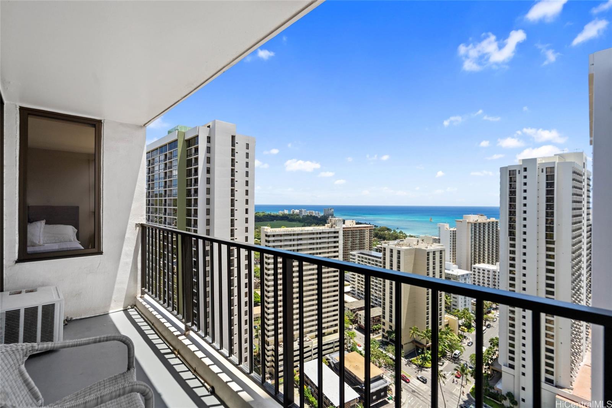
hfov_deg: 96.7
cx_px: 306
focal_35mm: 16
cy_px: 204
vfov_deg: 73.7
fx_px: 272
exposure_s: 1/320
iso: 250
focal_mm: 16
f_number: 8
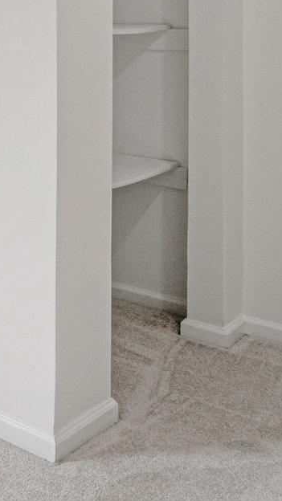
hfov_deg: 16.1
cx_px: -305
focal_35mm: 55
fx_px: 731
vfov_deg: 35.6
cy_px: 52
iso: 1250
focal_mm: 16
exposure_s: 1/2000
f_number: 7.1
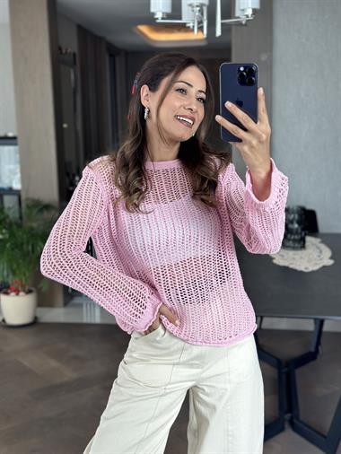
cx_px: 170
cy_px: 227
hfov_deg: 30.3
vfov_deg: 39.6
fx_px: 630
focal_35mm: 48
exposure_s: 1/150
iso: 100
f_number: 1.78
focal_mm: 6.86
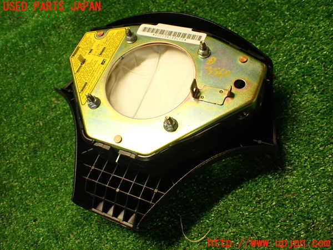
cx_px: 166
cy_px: 125
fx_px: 308
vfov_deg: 44.2
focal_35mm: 32
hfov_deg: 56.8
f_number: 2.4
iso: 250
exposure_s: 1/30
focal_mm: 5.79
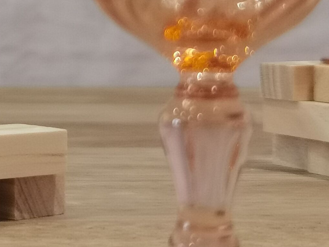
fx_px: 1521
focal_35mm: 160
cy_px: -29
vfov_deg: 9.2
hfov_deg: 11.6
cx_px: -220
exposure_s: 1/100
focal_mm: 6.71
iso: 160
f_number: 1.9
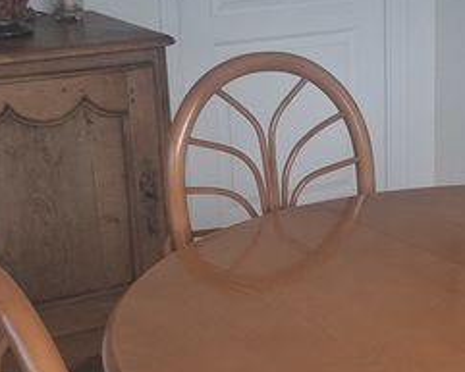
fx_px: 1280
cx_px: 423
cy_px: 308
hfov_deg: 20.2
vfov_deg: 16.4
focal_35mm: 93
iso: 80
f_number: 1.8
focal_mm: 5.54
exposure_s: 1/100
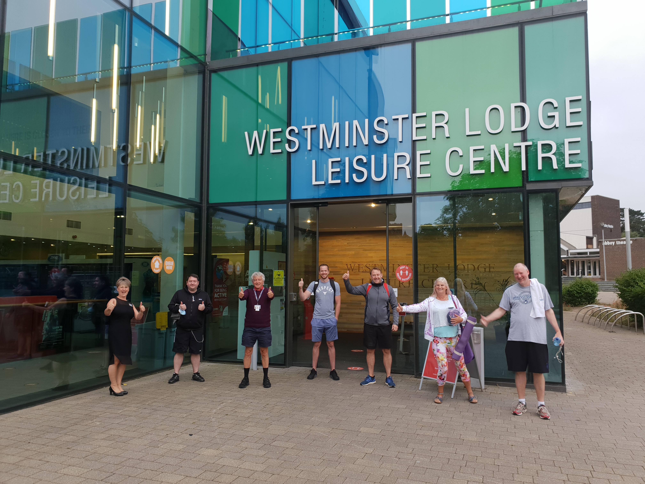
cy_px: 242
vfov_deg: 53.1
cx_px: 322
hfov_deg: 67.3
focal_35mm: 26
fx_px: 484
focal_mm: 4.3
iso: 50
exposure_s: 1/60
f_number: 2.4
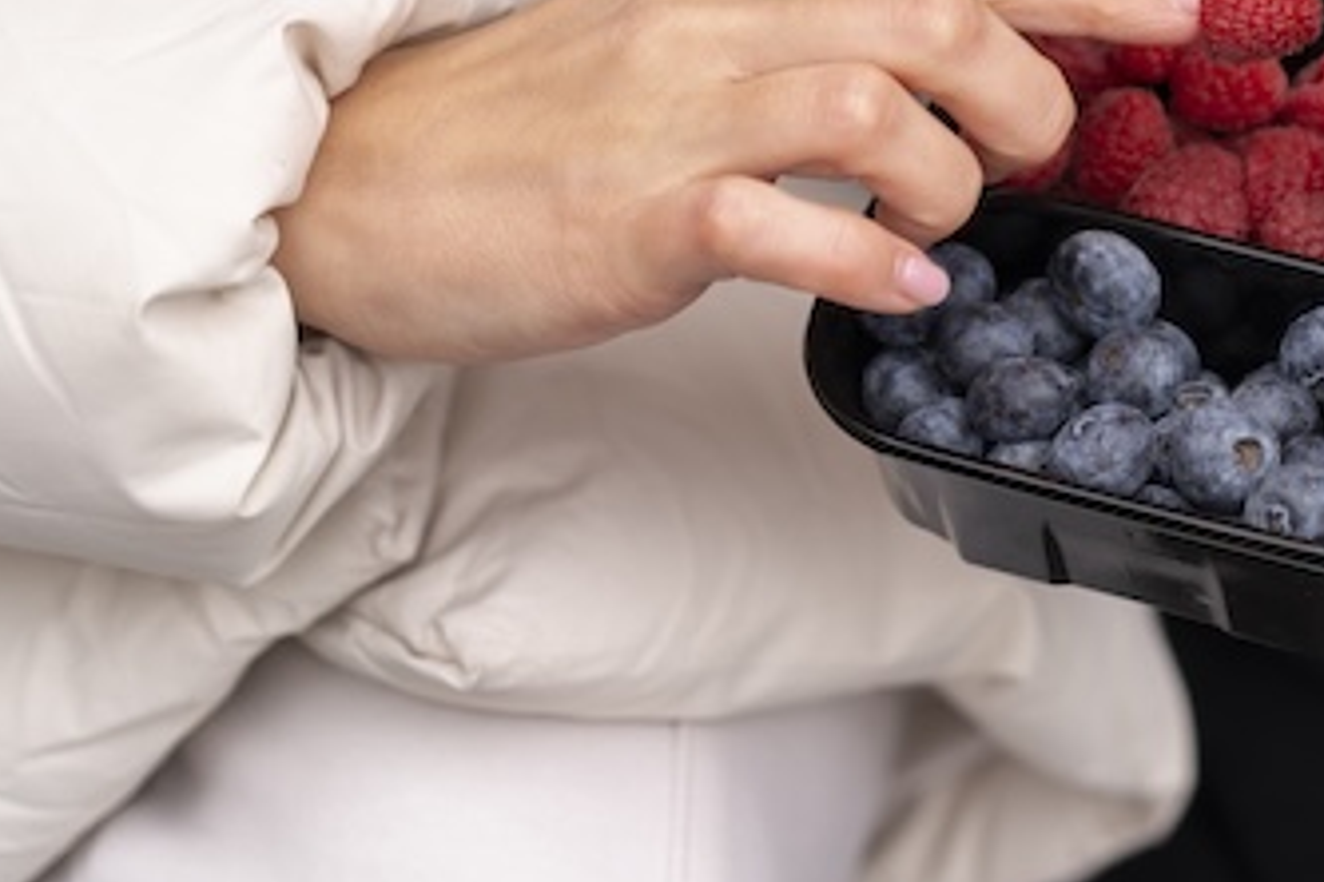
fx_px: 4854
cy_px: 70
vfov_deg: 10.3
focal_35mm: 132
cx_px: 1463
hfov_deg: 15.1
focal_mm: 55
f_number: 2.5
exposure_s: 1/500
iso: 250
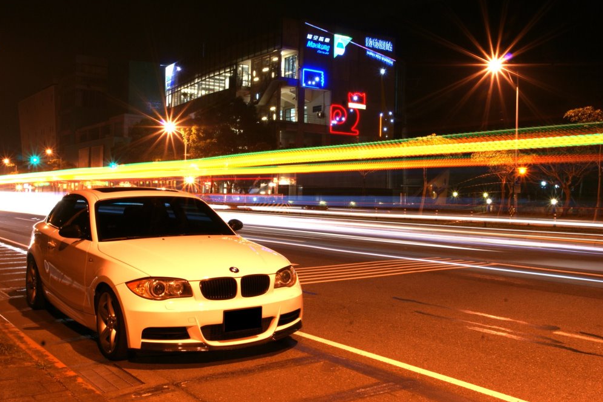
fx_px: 620
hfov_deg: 51.9
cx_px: 295
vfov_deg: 35.9
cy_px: 200
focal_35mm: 37
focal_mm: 24
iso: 100
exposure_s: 15
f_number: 22
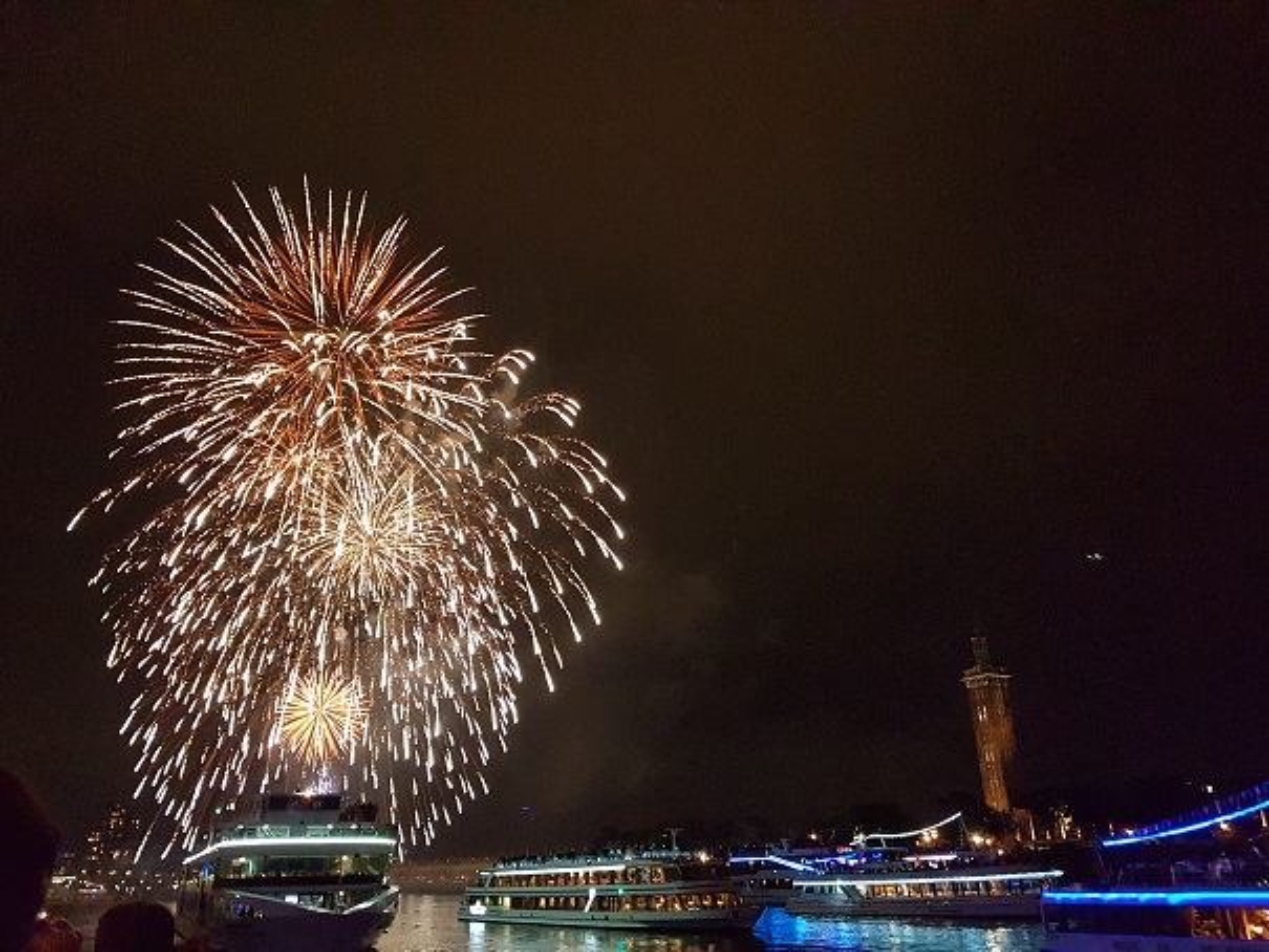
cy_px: 476
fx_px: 953
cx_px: 634
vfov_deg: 53.1
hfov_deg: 67.3
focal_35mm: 26
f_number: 1.7
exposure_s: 1/10
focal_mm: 4.2
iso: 400
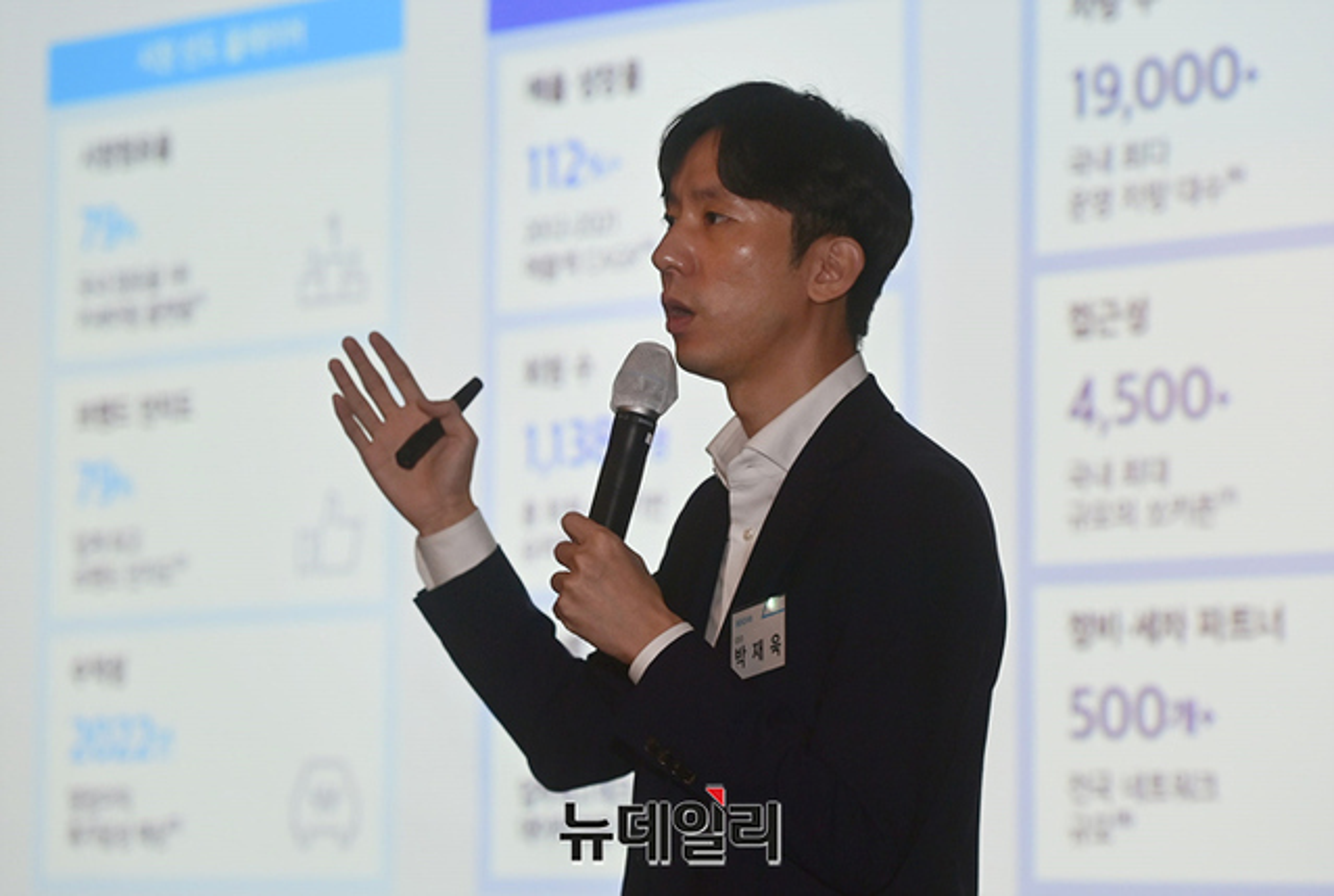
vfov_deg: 11.3
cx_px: 667
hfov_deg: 16.8
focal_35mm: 122
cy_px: 448
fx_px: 4530
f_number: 4
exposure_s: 1/200
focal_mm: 122
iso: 1600
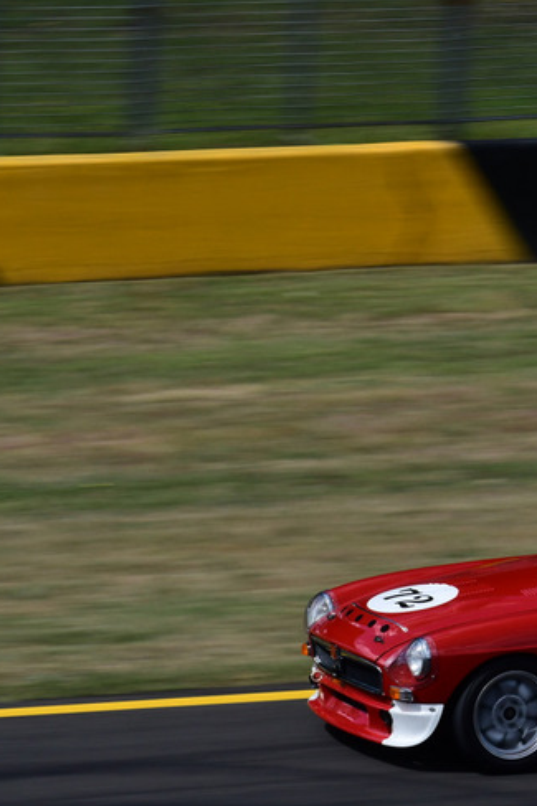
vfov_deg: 6.4
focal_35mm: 320
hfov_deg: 4.3
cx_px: 545
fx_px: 7165
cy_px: 421
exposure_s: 1/250
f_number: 20
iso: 500
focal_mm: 130
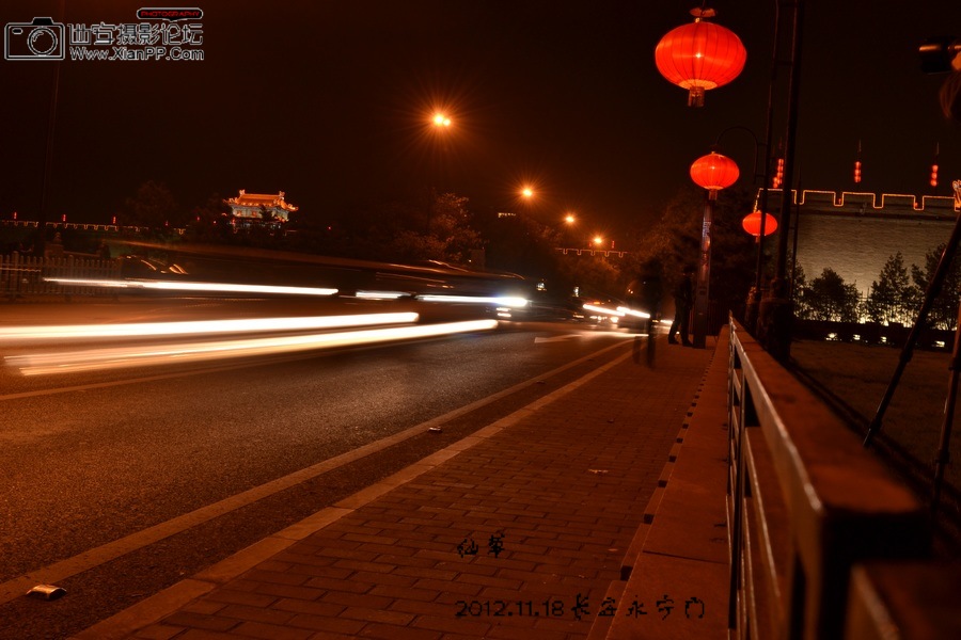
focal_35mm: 33
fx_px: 881
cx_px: 480
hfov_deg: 57.2
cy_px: 320
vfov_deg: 40.0
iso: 100
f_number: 11
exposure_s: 1.3
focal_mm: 22
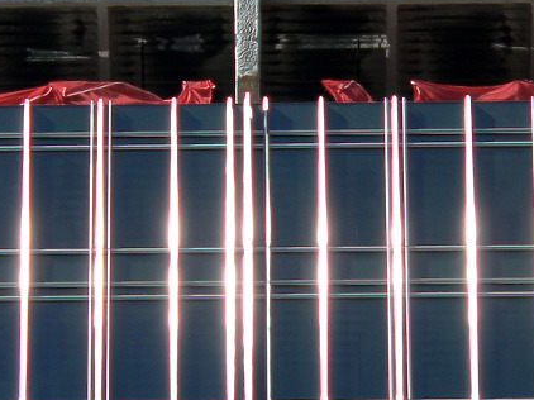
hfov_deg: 3.1
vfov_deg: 2.3
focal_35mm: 638
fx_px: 9836
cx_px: 211
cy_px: 189
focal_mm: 49.7
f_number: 4
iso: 80
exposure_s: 1/640
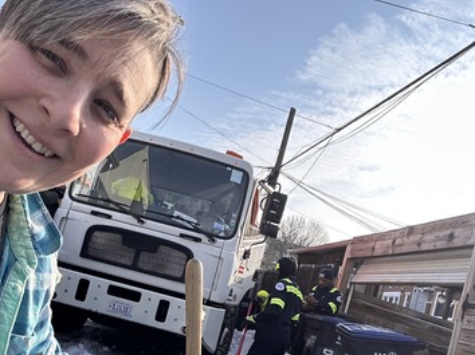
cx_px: 224
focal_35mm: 37
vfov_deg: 37.7
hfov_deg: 50.1
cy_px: 263
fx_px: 507
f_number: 1.9
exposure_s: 1/525
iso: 25
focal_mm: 2.69
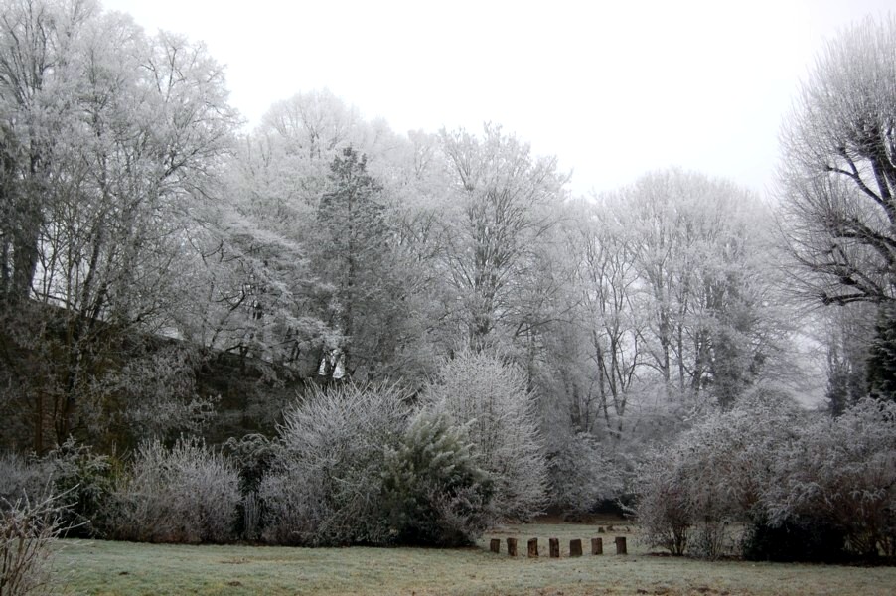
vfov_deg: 28.0
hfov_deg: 41.1
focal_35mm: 48
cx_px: 448
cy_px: 298
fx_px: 1194
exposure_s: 1/125
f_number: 5.6
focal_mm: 32
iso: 220
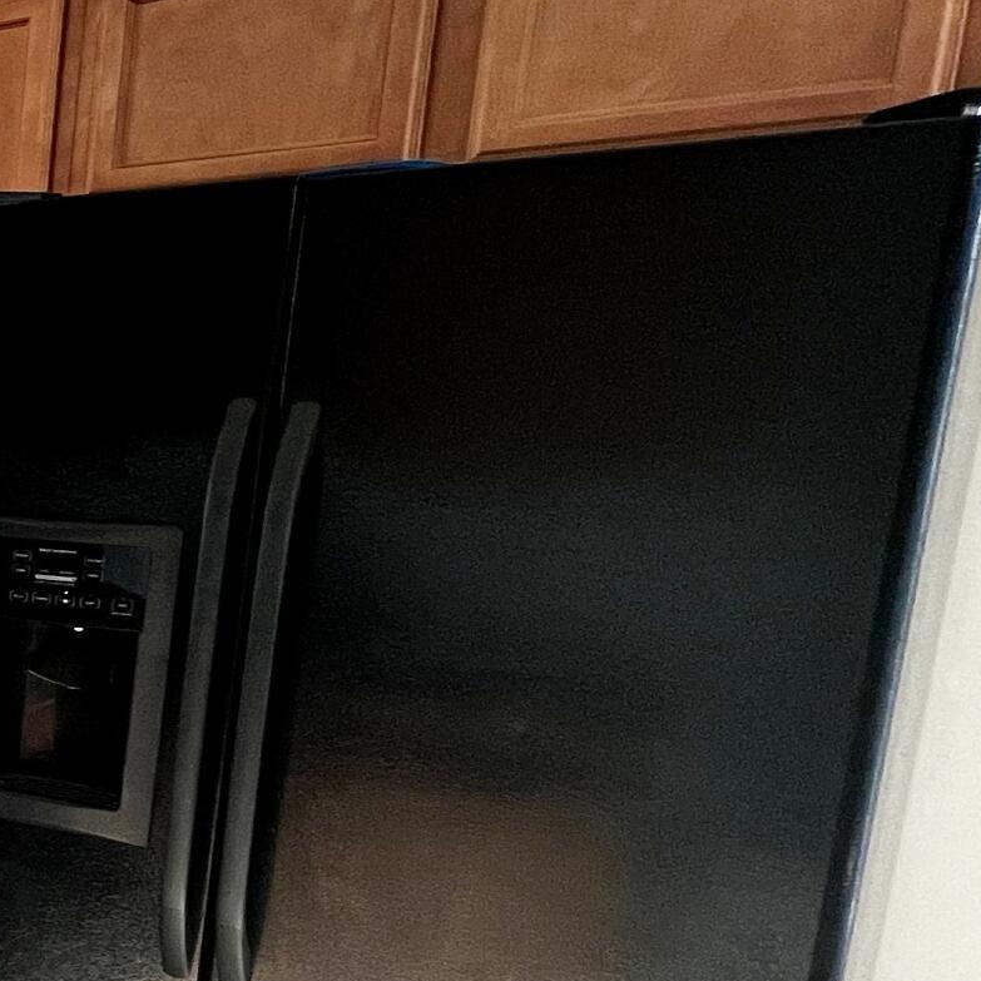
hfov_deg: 21.2
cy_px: 645
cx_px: -858
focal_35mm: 44
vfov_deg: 38.0
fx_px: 1411
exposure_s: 1/60
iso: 125
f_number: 1.8
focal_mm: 1.57
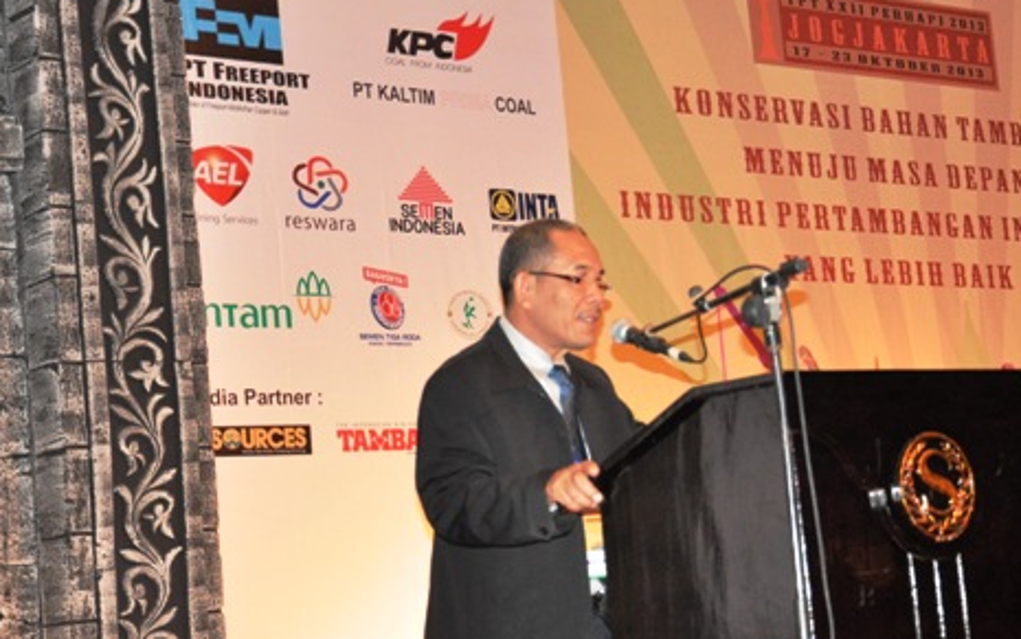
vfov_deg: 15.6
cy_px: 328
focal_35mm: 84
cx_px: 676
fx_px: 2338
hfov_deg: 24.5
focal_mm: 40
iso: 1600
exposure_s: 1/100
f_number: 4.8
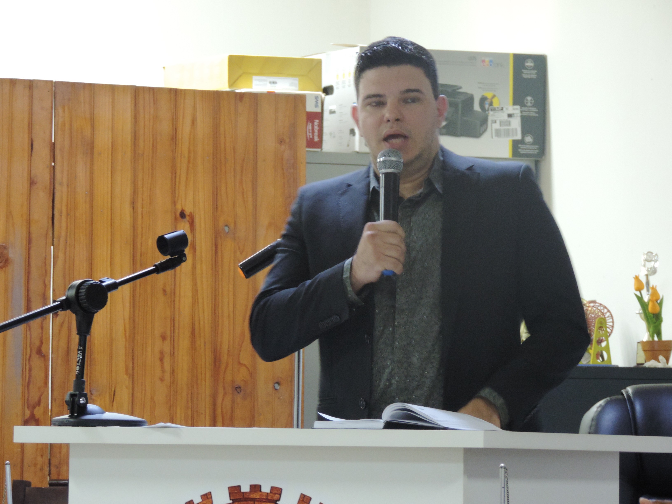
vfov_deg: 5.9
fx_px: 4853
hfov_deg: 7.9
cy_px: 252
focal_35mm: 250
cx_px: 336
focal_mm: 44.5
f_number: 4.7
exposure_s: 1/8
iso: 800
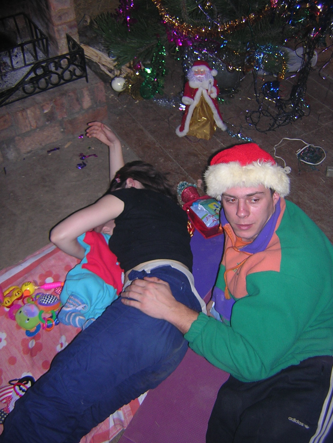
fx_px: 462
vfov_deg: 51.4
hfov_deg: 39.7
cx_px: 166
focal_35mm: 36
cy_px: 222
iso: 127
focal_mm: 4.7
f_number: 2.6
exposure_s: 1/60.1
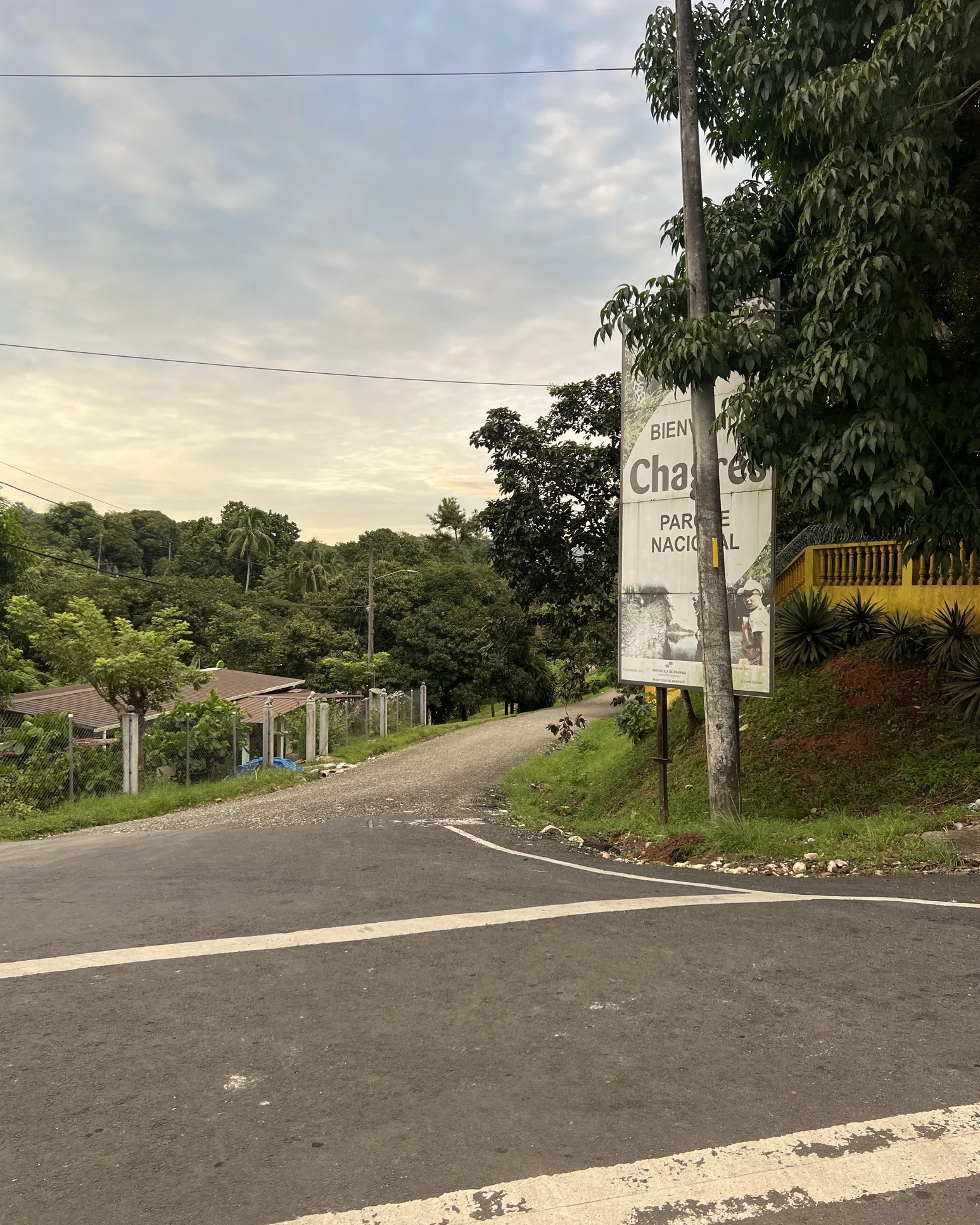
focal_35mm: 28
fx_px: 1015
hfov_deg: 51.5
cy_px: 591
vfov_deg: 62.2
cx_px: 490
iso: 50
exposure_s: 1/383
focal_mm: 5.7
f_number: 1.5
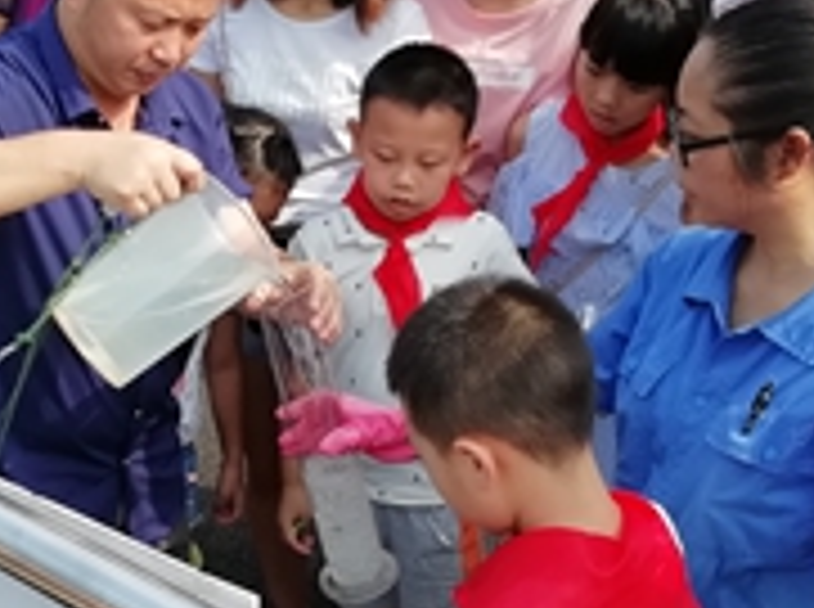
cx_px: 333
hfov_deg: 27.0
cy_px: 299
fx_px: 1690
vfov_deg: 20.4
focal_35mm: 72
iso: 50
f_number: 2.2
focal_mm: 3.46
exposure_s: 1/549
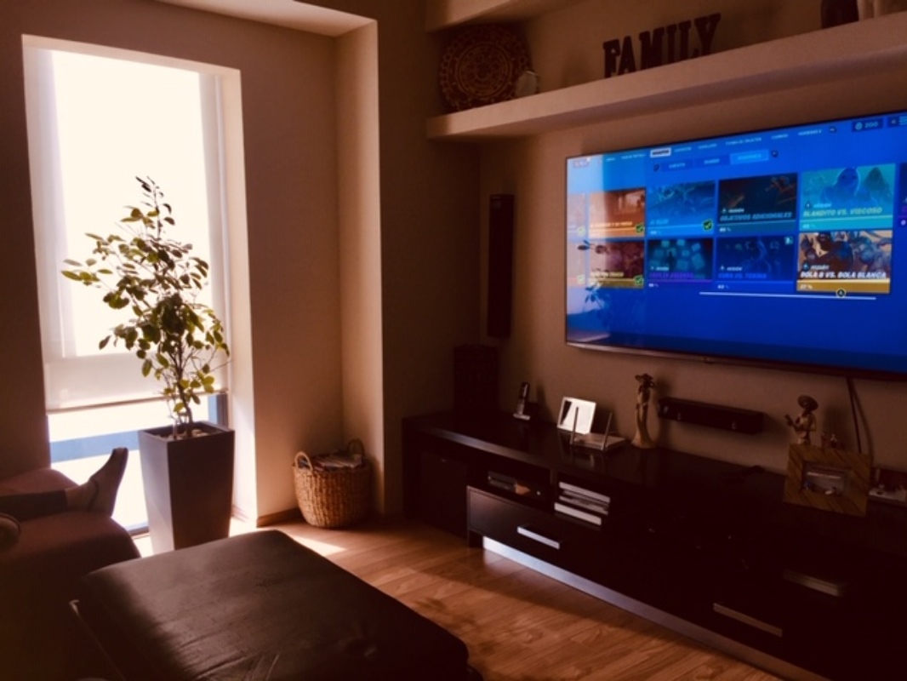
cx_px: 454
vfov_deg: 48.2
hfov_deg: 61.6
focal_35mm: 29
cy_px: 340
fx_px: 760
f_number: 2.2
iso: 32
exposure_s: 1/125
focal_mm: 4.15
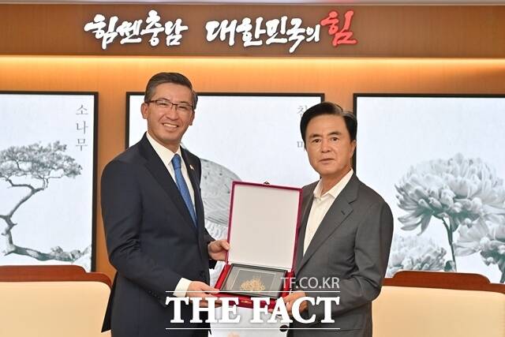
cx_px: 252
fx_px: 982
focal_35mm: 70
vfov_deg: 19.5
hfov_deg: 28.8
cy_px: 168
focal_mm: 70
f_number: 5
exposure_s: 1/250
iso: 1000
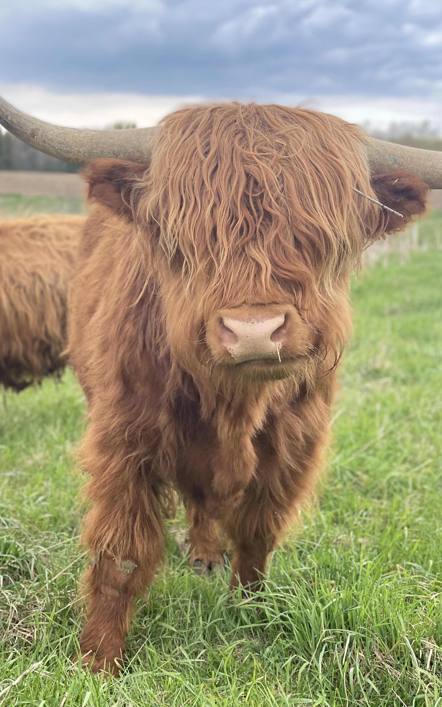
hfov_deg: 23.1
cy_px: 350
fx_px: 1080
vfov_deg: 36.3
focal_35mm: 56
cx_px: 210
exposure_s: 1/122
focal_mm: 6
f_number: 2
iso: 25
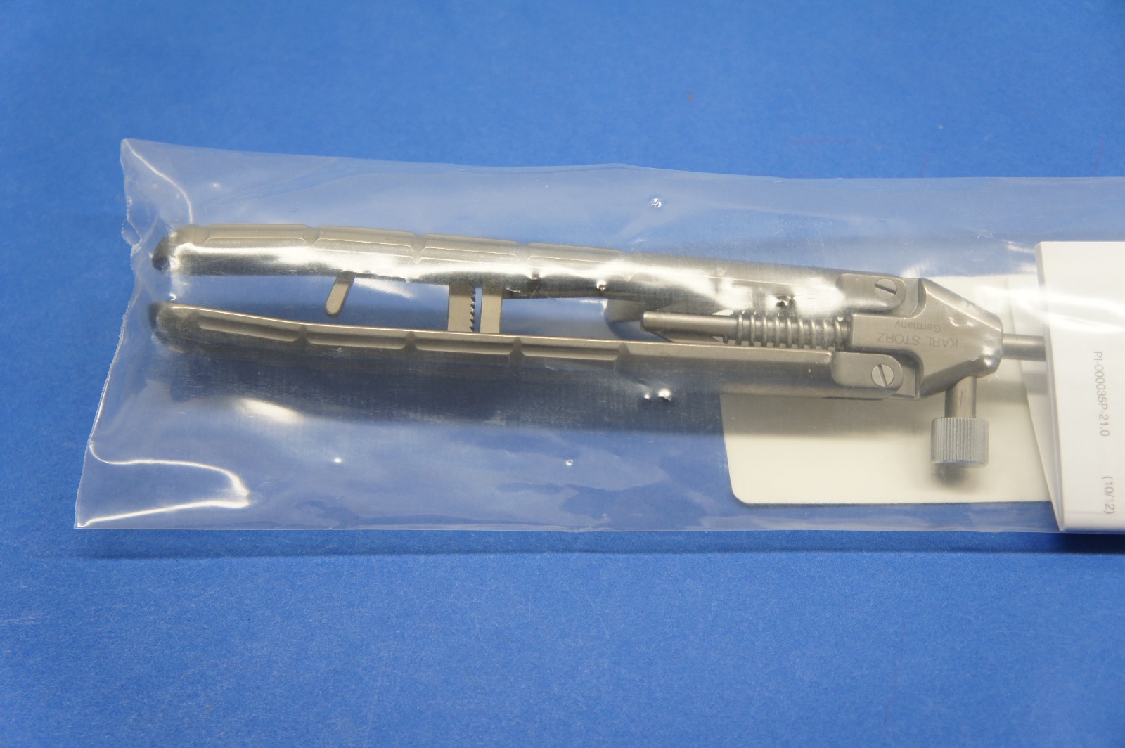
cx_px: 562
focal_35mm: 50
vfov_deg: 27.2
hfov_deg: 40.0
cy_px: 374
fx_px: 1546
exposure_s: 1/60
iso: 250
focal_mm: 33
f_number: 4.5
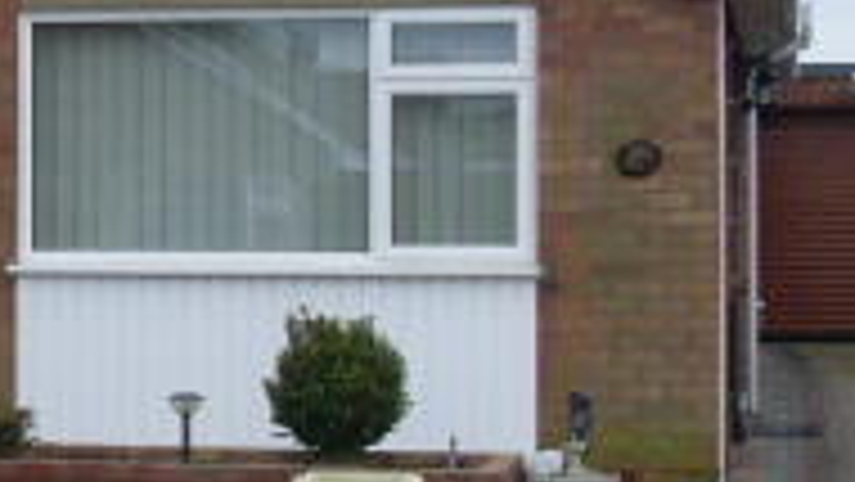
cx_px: 47
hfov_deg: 16.6
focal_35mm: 127
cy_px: 79
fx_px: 2880
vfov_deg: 9.5
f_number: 7.7
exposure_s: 1/90
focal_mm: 6.3
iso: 80
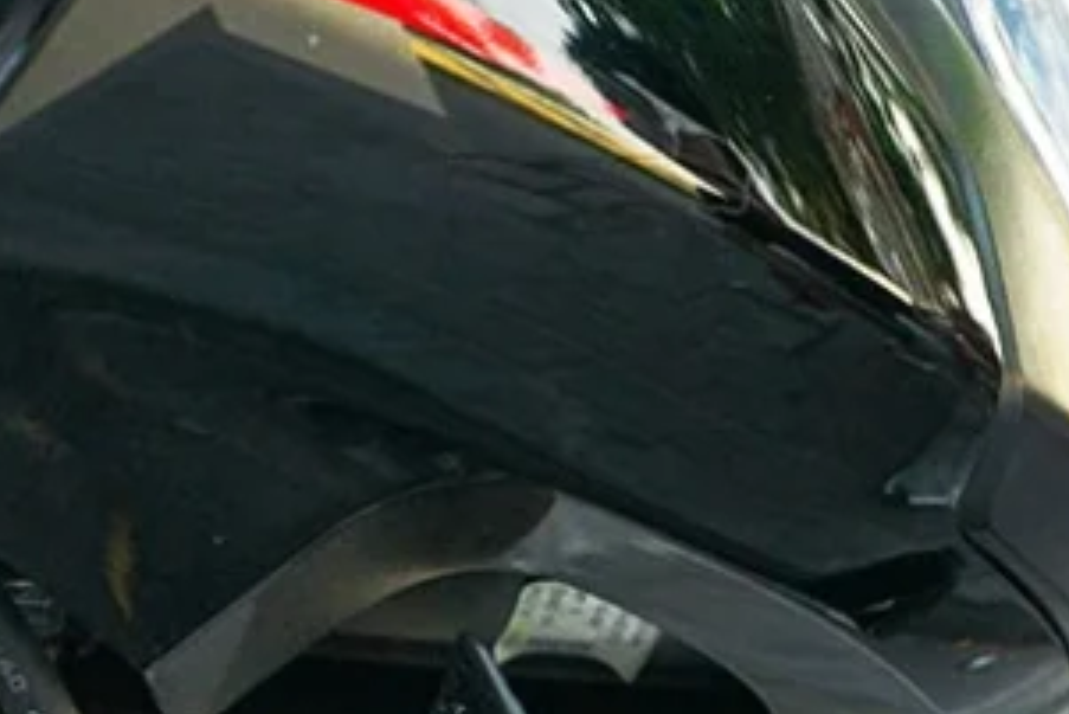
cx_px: 1694
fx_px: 23112
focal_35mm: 778
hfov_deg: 2.6
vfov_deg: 1.8
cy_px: 18
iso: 500
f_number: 2.8
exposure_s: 1/400
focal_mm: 200
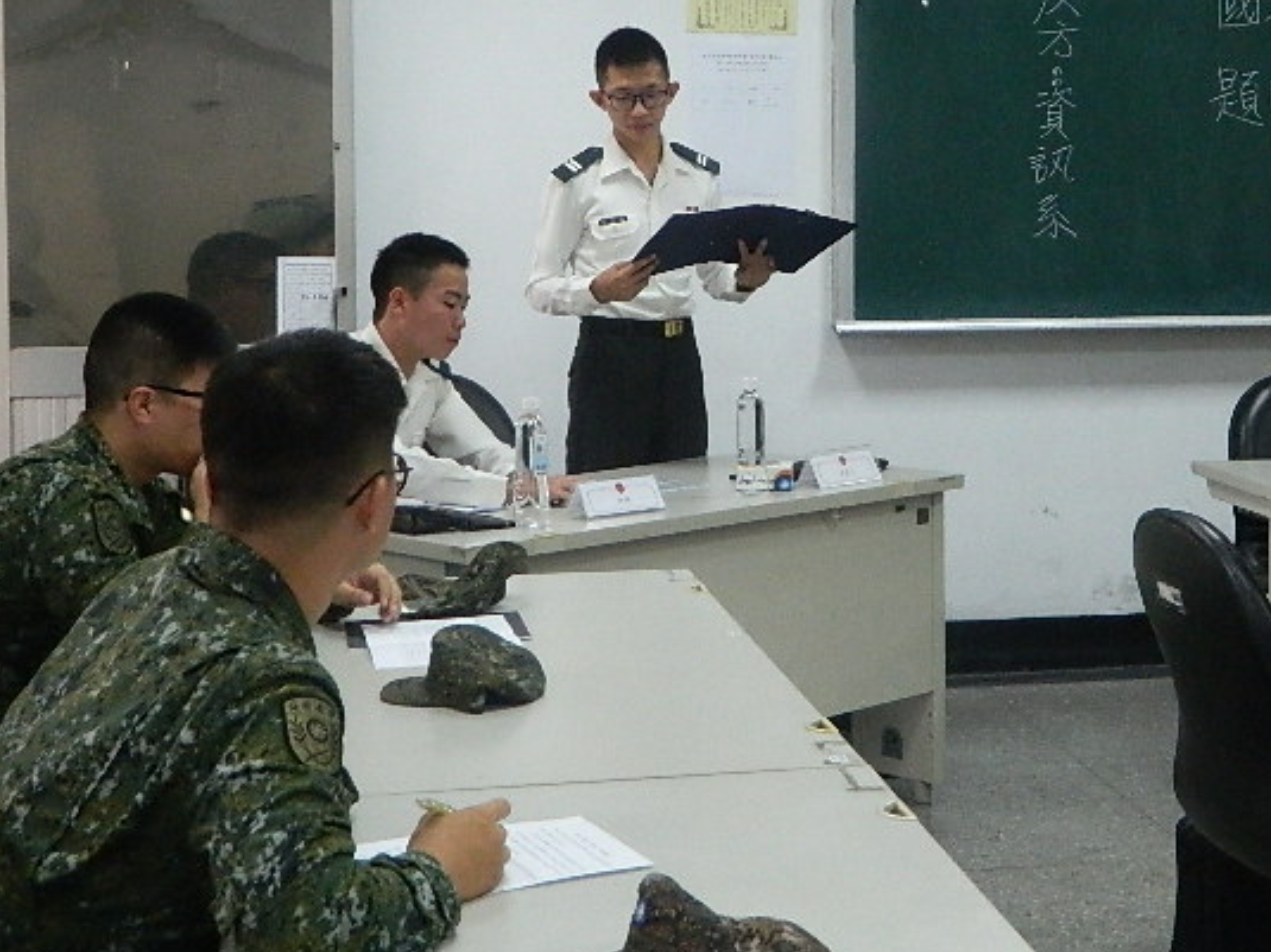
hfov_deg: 28.8
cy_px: 302
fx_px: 2459
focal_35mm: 67
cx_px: 843
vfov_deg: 21.8
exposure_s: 1/60
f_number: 3.3
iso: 400
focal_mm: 6.2
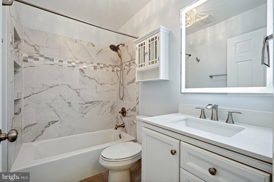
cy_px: 91
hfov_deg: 96.7
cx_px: 137
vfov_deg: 73.7
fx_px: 122
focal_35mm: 16
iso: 800
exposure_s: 1/40
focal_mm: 16
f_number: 8
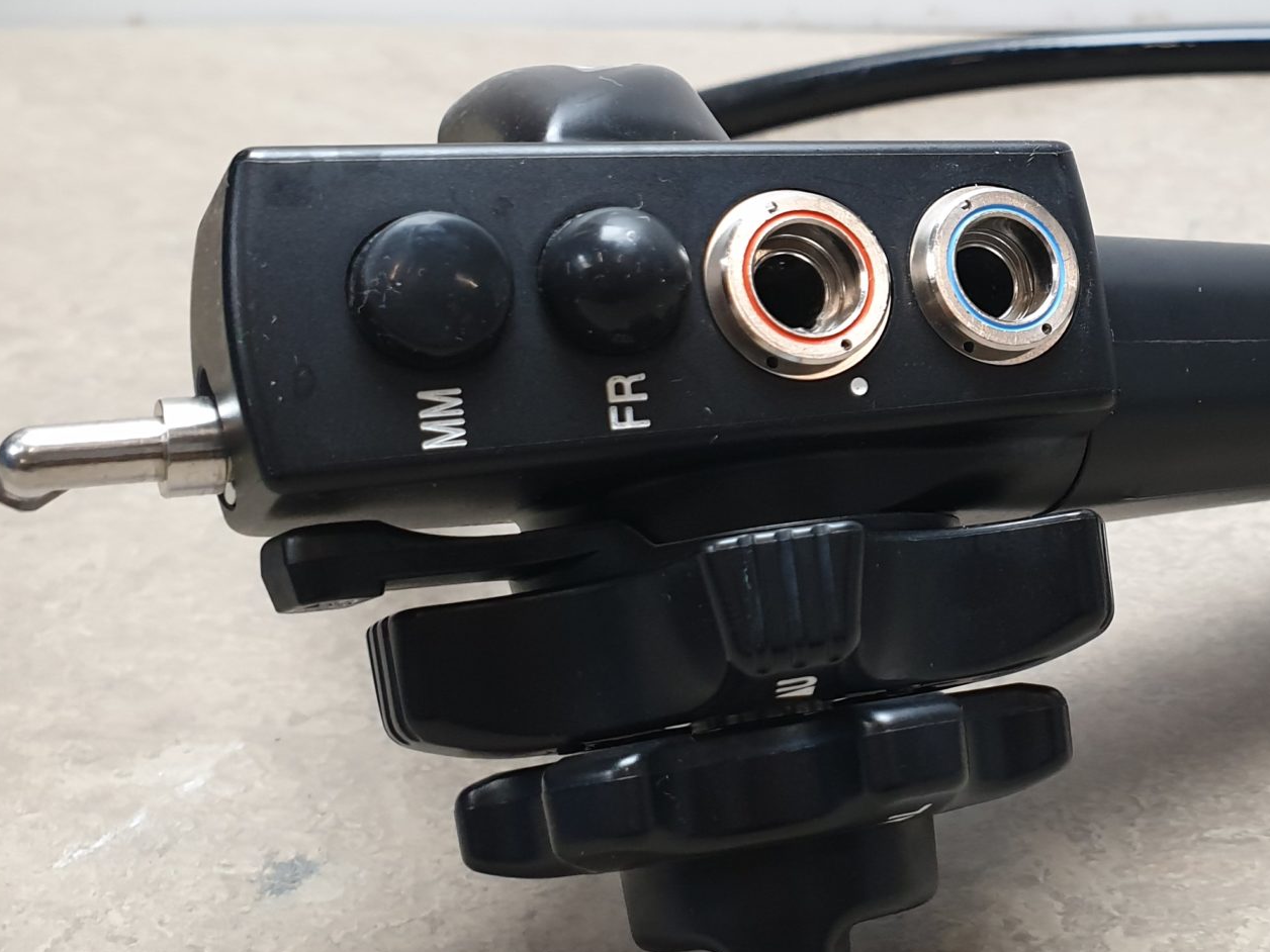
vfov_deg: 27.4
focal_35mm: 53
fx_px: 1944
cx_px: 1088
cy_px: 317
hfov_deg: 34.6
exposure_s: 1/50
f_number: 2.4
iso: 125
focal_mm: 4.3
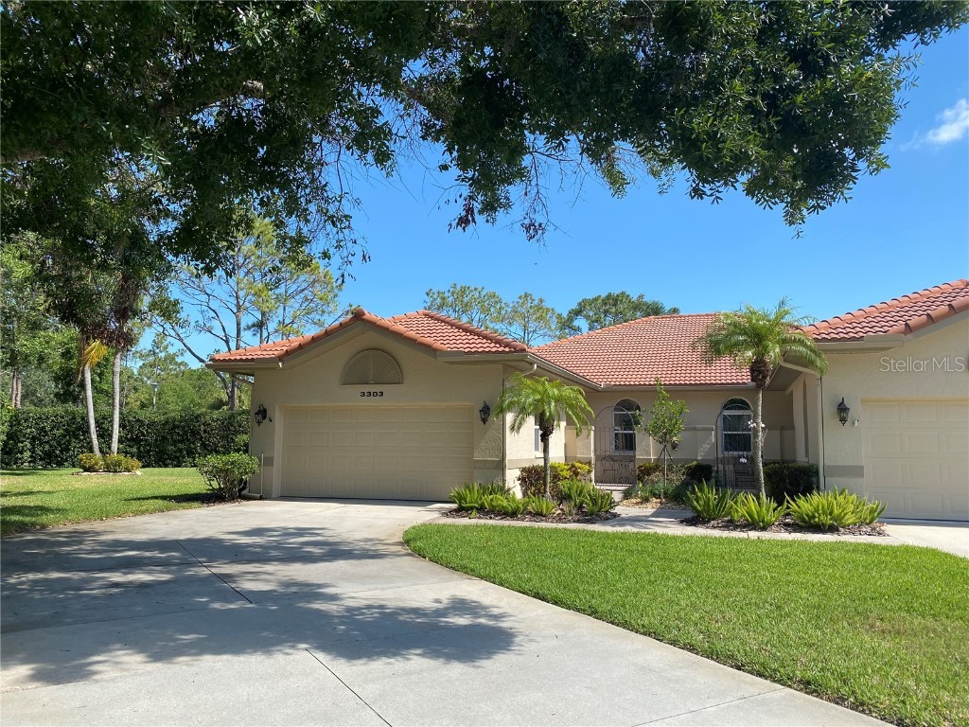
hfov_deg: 67.3
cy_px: 364
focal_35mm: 26
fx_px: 728
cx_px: 484
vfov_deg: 53.1
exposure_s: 1/1779
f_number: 1.8
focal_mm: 4.25
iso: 32
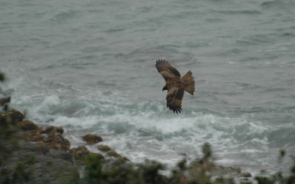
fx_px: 6424
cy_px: 89
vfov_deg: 1.6
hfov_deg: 2.6
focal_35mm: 799
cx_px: 164
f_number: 5.6
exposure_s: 1/800
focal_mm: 400
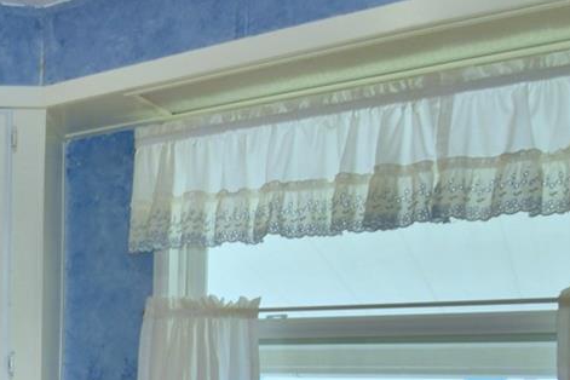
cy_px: 392
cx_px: -167
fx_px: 807
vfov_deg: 25.0
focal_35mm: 51
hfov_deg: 30.7
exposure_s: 1/40
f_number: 4.5
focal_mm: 10
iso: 200
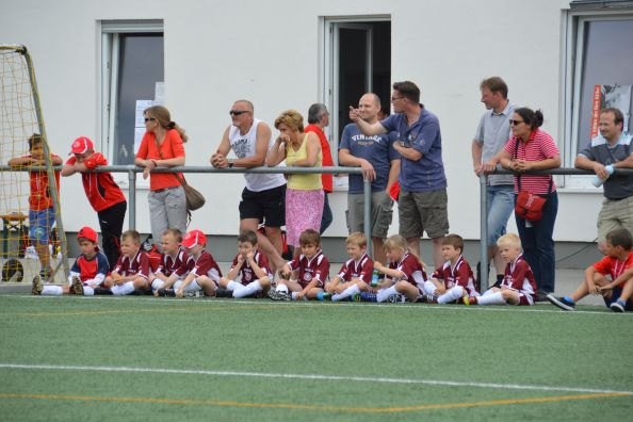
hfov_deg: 10.1
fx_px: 3596
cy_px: 212
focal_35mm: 205
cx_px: 318
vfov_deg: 6.7
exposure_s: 1/1250
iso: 400
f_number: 5.6
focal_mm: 135
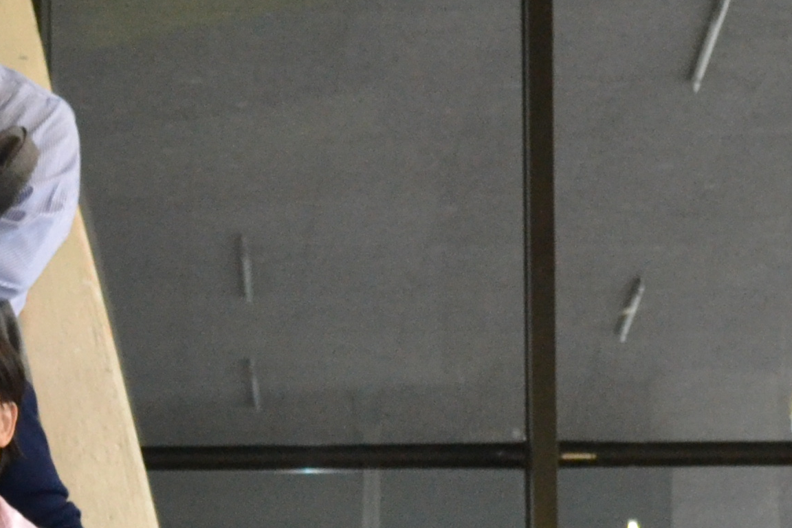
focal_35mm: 192
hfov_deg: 10.5
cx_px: -240
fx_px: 4224
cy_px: 643
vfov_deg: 7.1
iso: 1800
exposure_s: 1/60
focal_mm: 32
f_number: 4.8
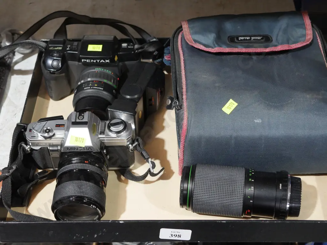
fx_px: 586
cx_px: 164
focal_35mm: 62
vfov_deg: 23.7
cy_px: 122
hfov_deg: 31.2
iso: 2000
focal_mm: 31
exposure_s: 1/80
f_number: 5.4
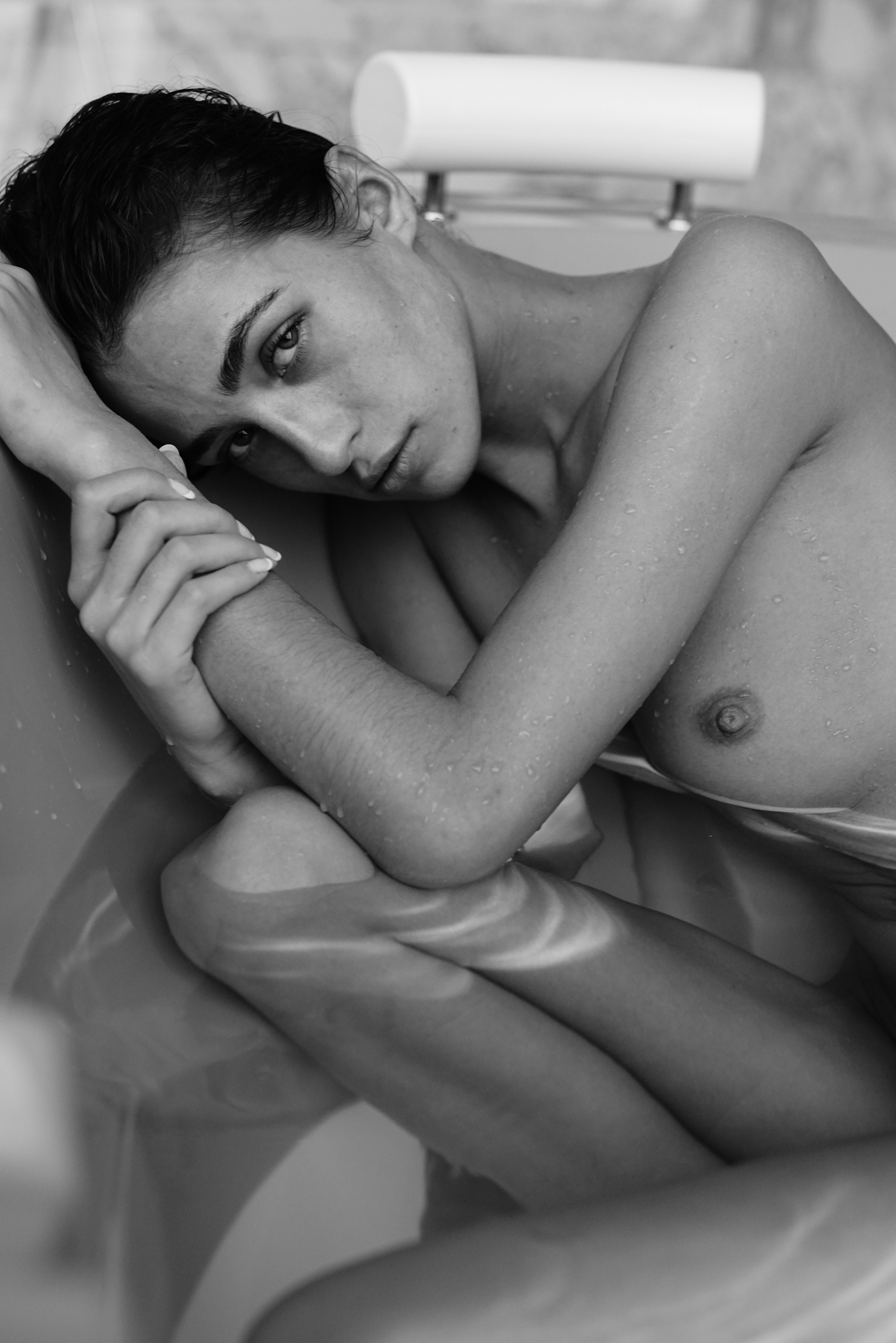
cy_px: 672
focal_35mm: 50
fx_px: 1866
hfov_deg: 27.0
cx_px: 448
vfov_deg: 39.6
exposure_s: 1/160
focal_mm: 50
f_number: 3.2
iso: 2000
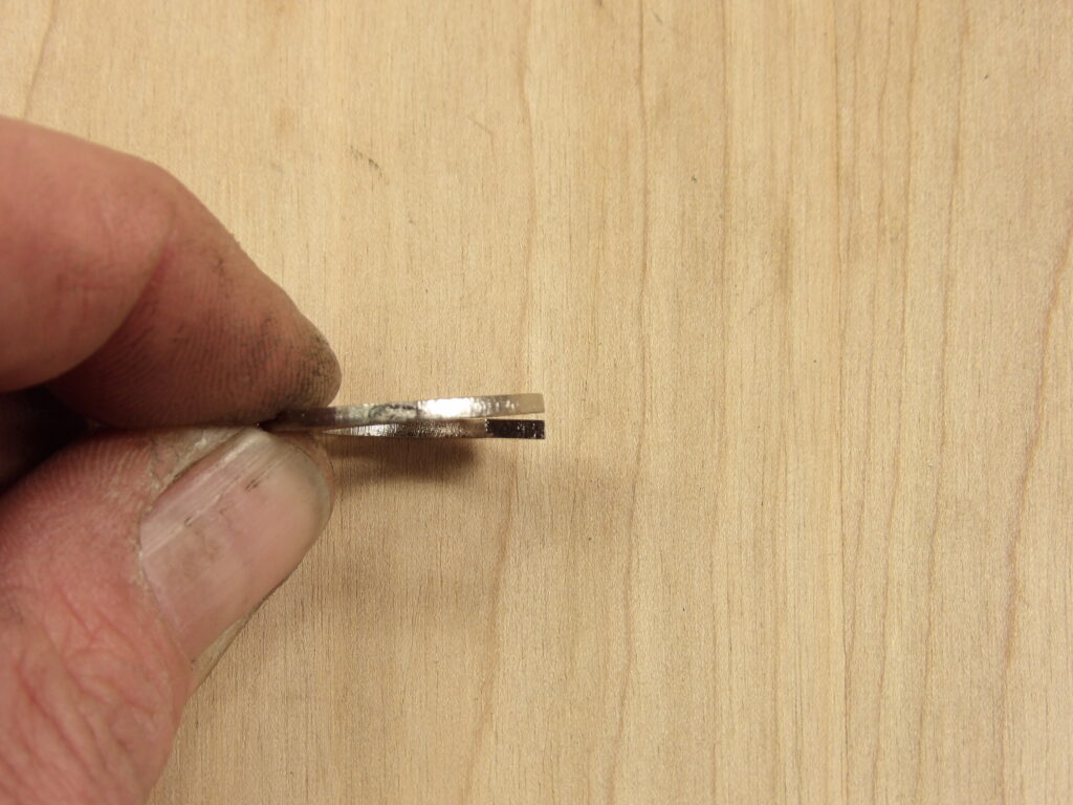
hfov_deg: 16.3
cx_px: 536
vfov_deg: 12.2
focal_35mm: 121
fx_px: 3751
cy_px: 402
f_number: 4.2
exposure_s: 1/131
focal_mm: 21.7
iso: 100
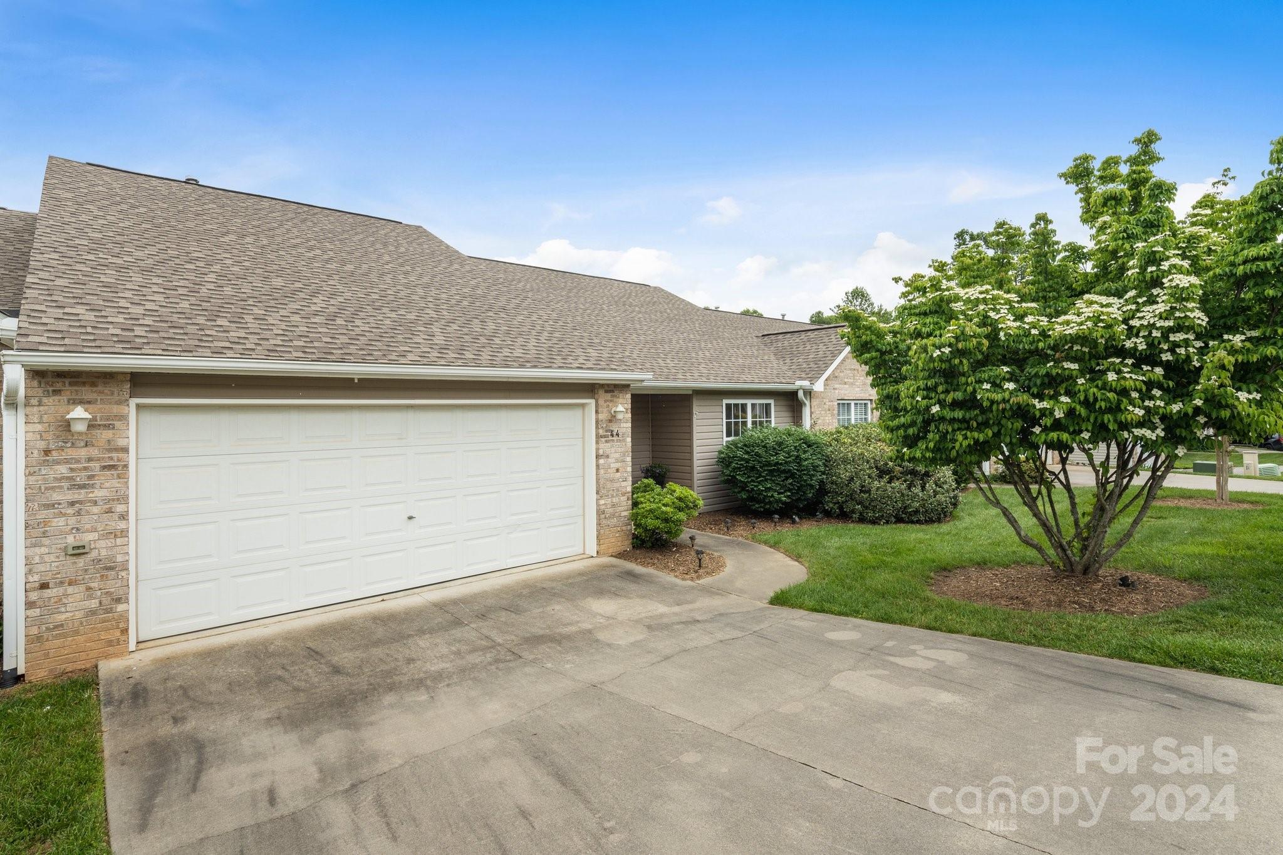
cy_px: 428
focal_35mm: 17
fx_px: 606
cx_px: 642
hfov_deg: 93.3
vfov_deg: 70.4
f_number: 16
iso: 400
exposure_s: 1/80
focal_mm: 17
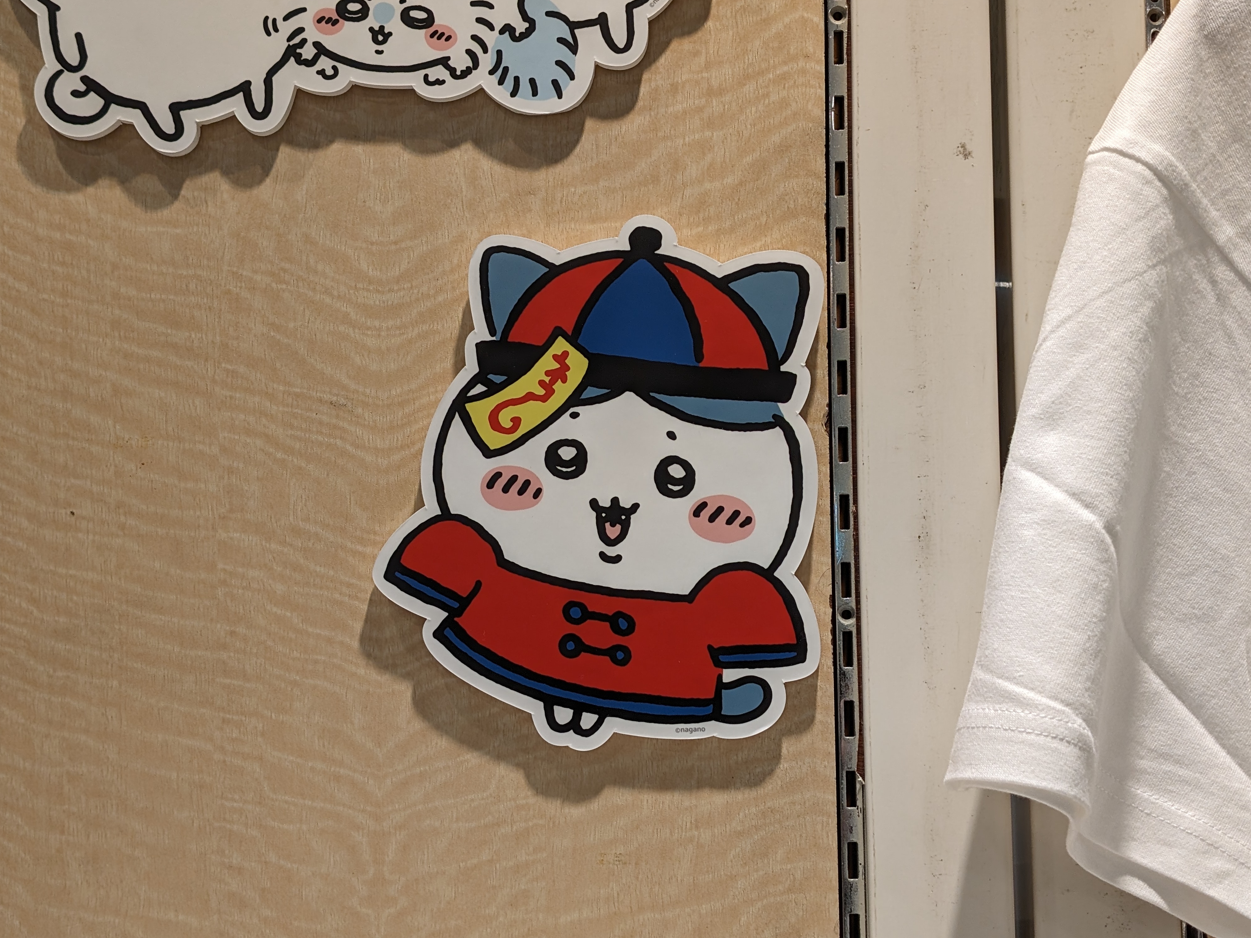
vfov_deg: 29.1
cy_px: 475
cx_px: 616
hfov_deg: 38.2
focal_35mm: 50
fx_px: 1807
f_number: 1.68
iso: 48
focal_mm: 6.9
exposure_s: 1/120
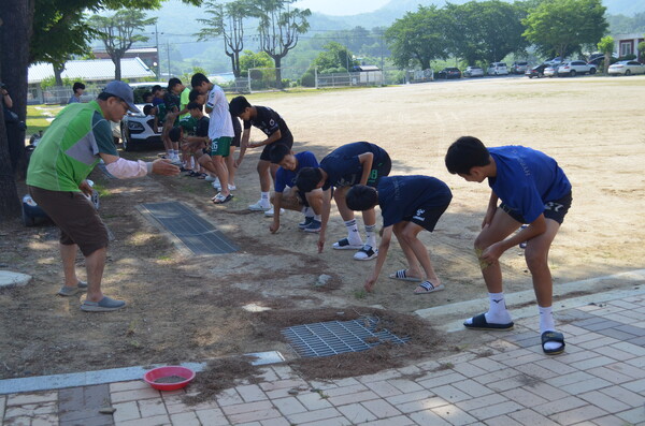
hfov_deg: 49.7
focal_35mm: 39
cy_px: 213
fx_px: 697
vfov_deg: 34.0
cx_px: 322
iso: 640
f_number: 5
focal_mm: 26
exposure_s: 1/1250
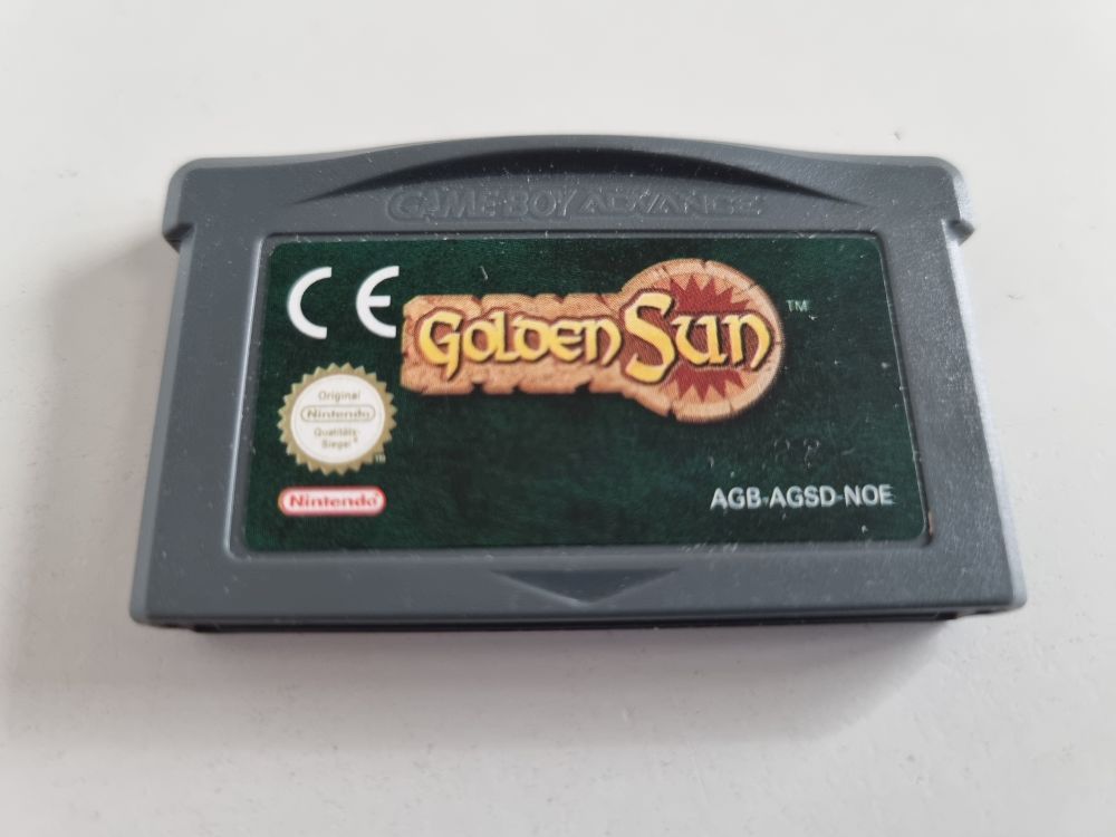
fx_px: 838
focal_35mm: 26
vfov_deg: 53.1
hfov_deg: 67.3
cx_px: 558
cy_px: 418
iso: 320
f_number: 1.8
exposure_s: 1/100
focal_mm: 5.4
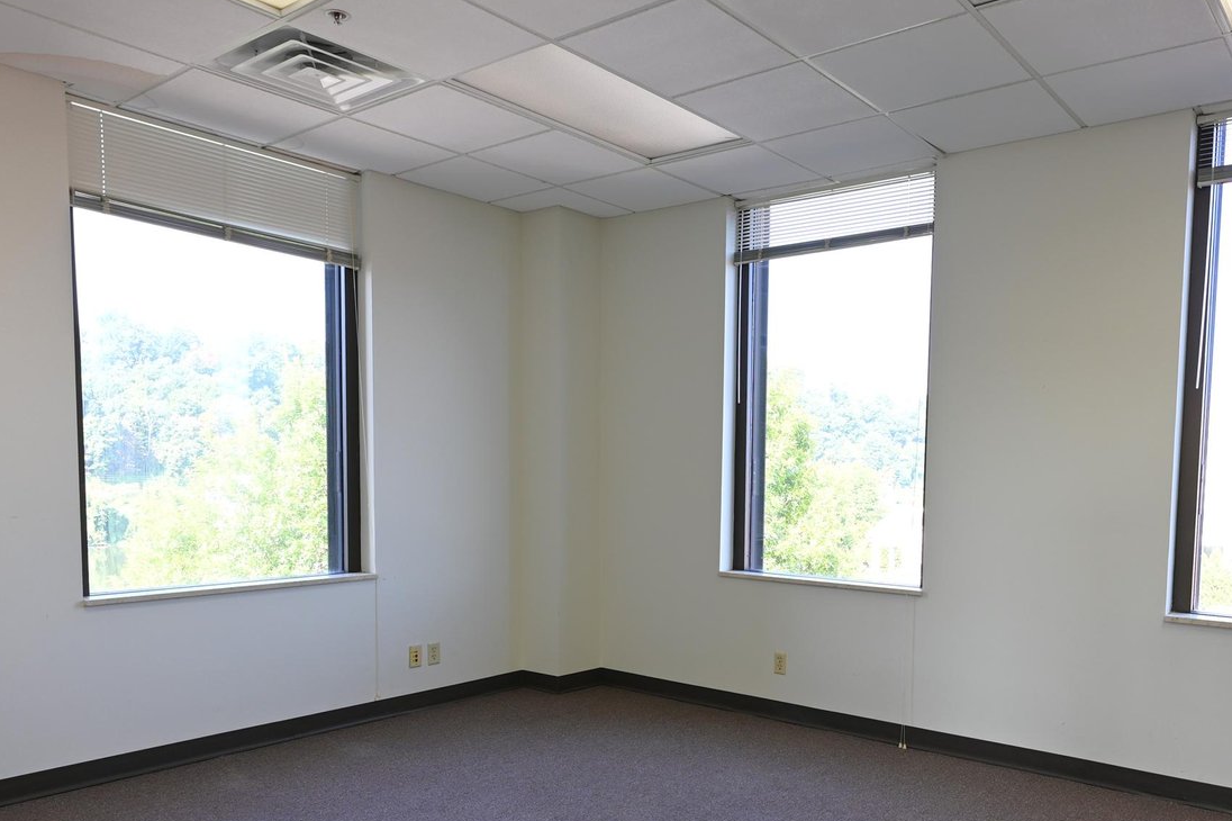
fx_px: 958
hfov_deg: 65.2
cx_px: 703
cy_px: 539
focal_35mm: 28
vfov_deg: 45.7
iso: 100
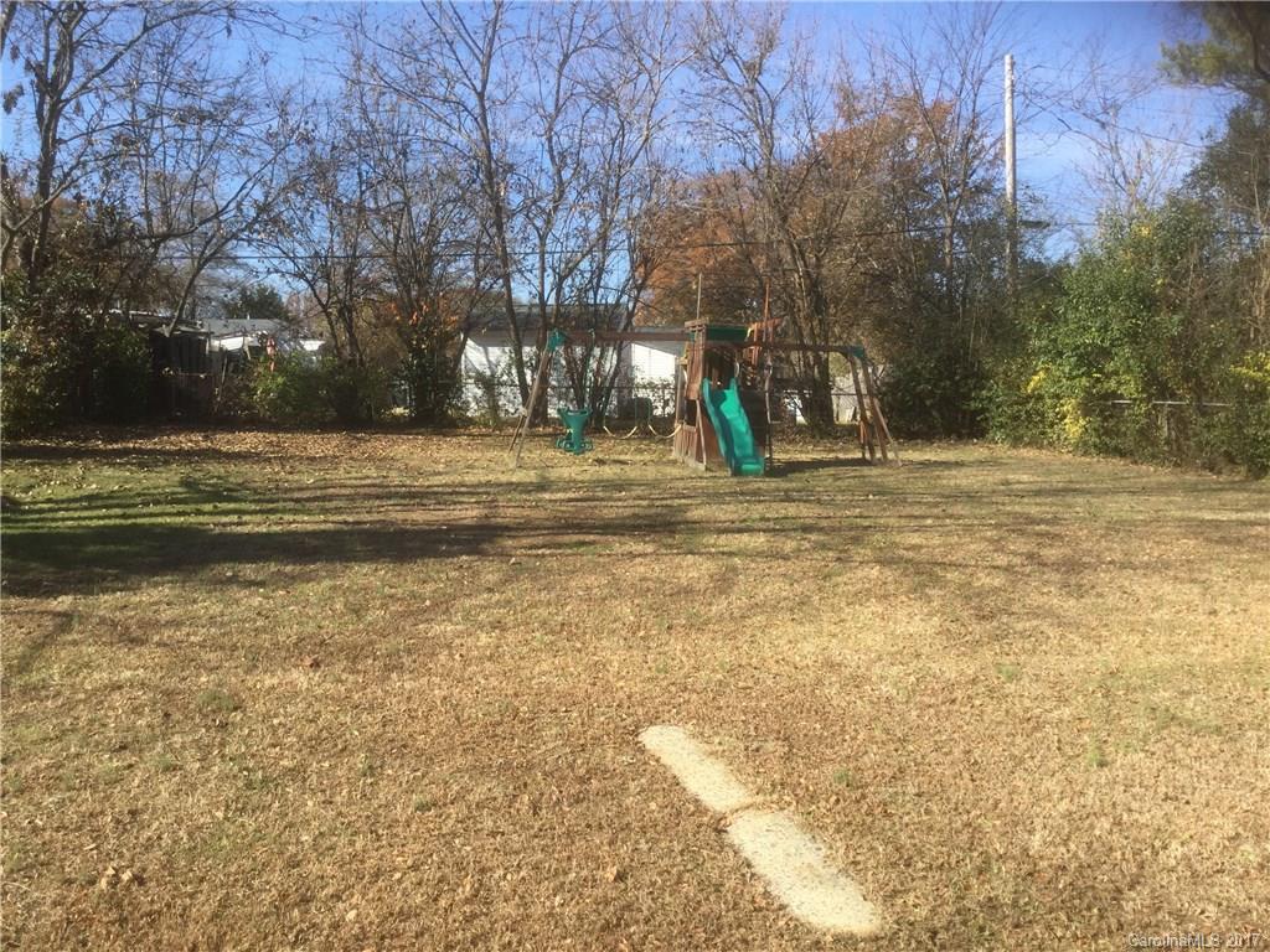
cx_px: 635
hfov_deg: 58.4
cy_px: 476
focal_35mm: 31
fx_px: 1137
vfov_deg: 45.4
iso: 25
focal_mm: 3.3
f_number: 2.4
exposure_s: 1/652
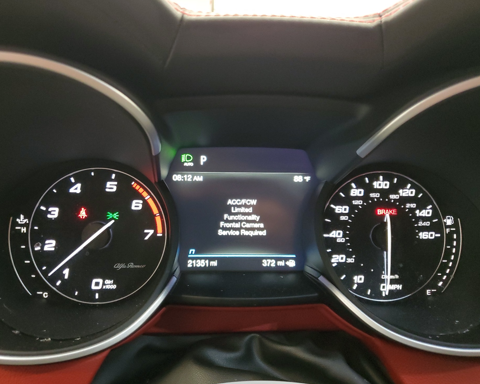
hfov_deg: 62.2
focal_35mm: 28
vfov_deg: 51.5
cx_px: 226
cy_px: 197
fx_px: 398
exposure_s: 1/20
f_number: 1.5
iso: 316
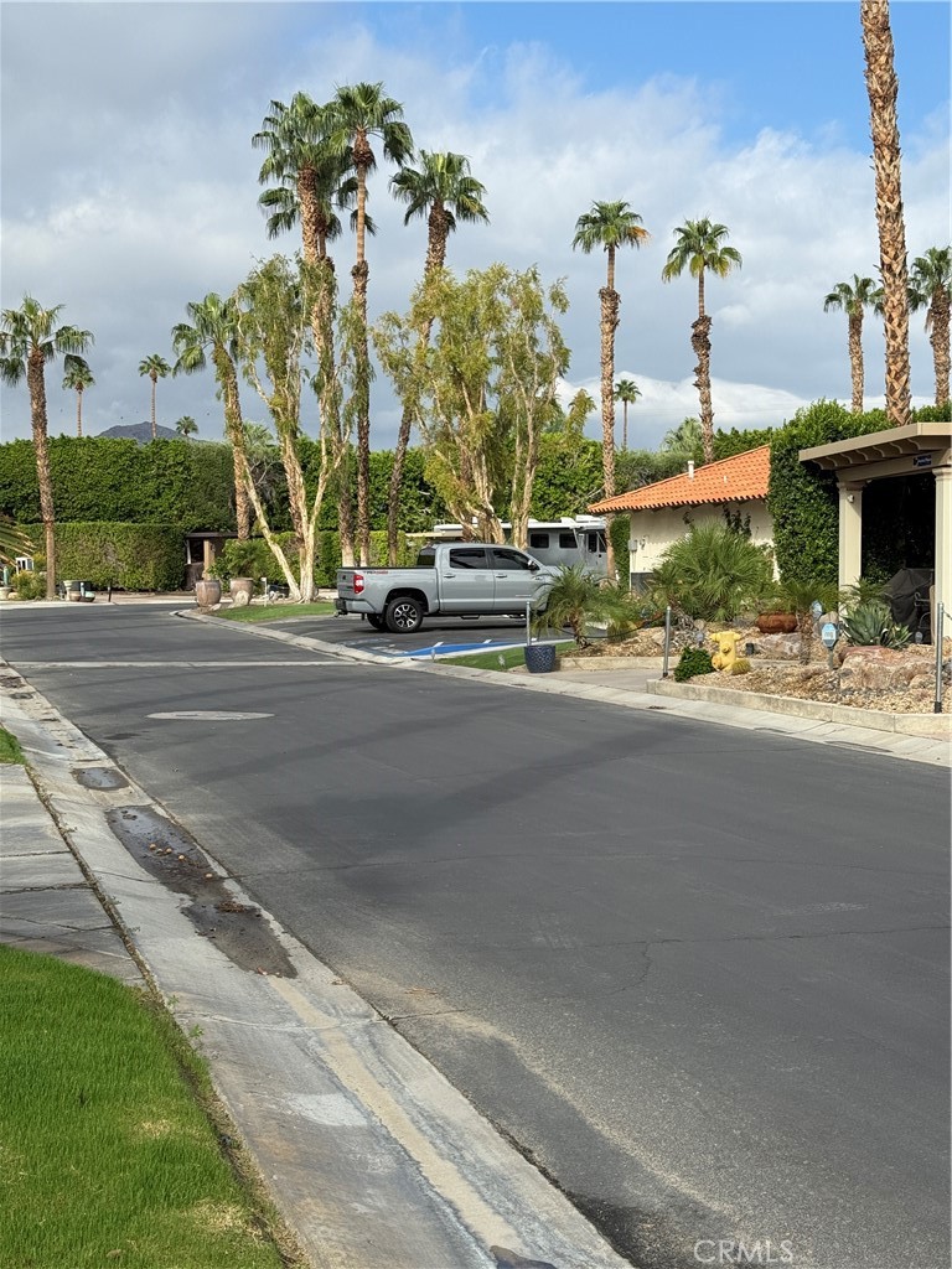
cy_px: 634
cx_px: 476
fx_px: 1760
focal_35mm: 48
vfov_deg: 39.7
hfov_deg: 30.3
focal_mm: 6.76
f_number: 1.78
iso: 64
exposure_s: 1/4587
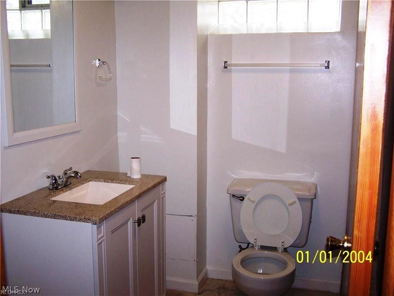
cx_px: 197
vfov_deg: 37.7
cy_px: 148
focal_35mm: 38
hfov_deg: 49.0
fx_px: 433
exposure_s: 1/60
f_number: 2.8
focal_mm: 6.3
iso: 140
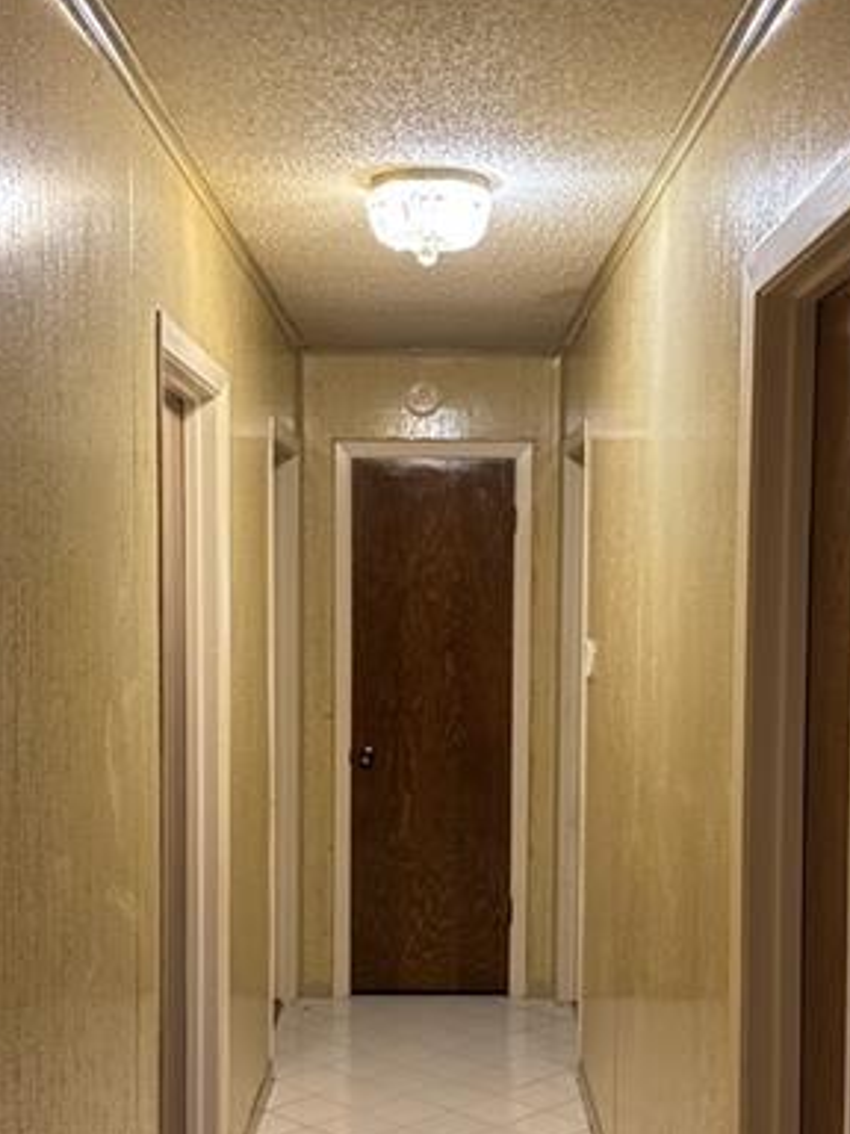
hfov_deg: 30.3
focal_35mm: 48
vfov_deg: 39.5
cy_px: 676
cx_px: 422
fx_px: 1572
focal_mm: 6.76
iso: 250
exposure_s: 1/60
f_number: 1.78
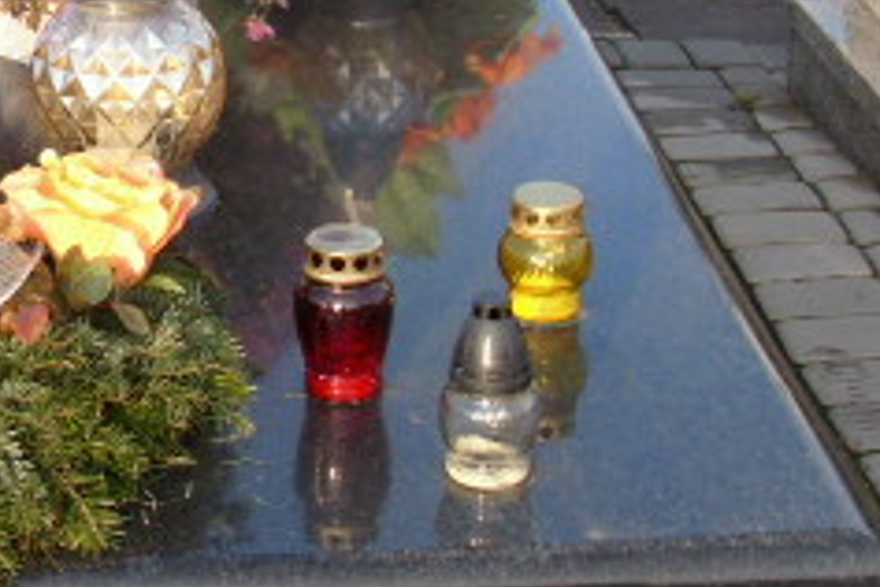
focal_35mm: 104
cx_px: 167
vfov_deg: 13.0
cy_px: 11
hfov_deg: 19.4
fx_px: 2542
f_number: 2.8
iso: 50
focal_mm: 6.2
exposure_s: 1/272
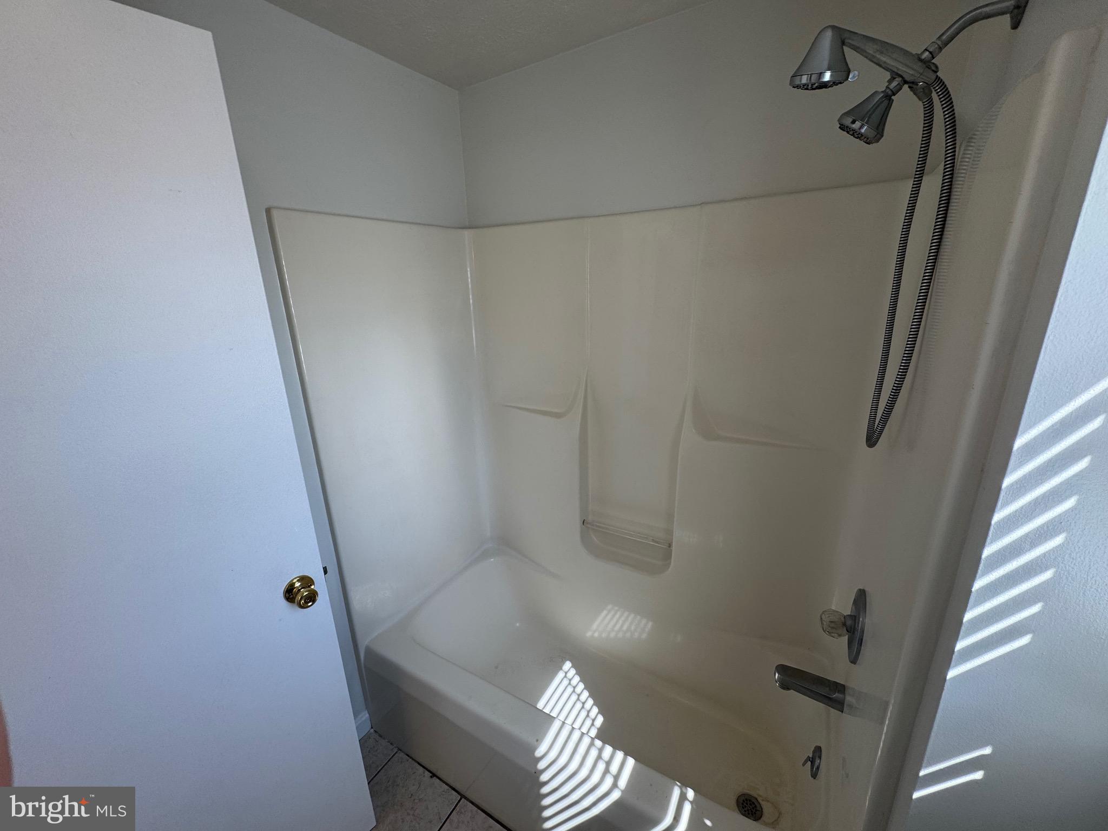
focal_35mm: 14
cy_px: 416
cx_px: 554
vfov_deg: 85.7
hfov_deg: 102.1
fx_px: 448
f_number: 2.2
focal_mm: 2.22
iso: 64
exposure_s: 1/120
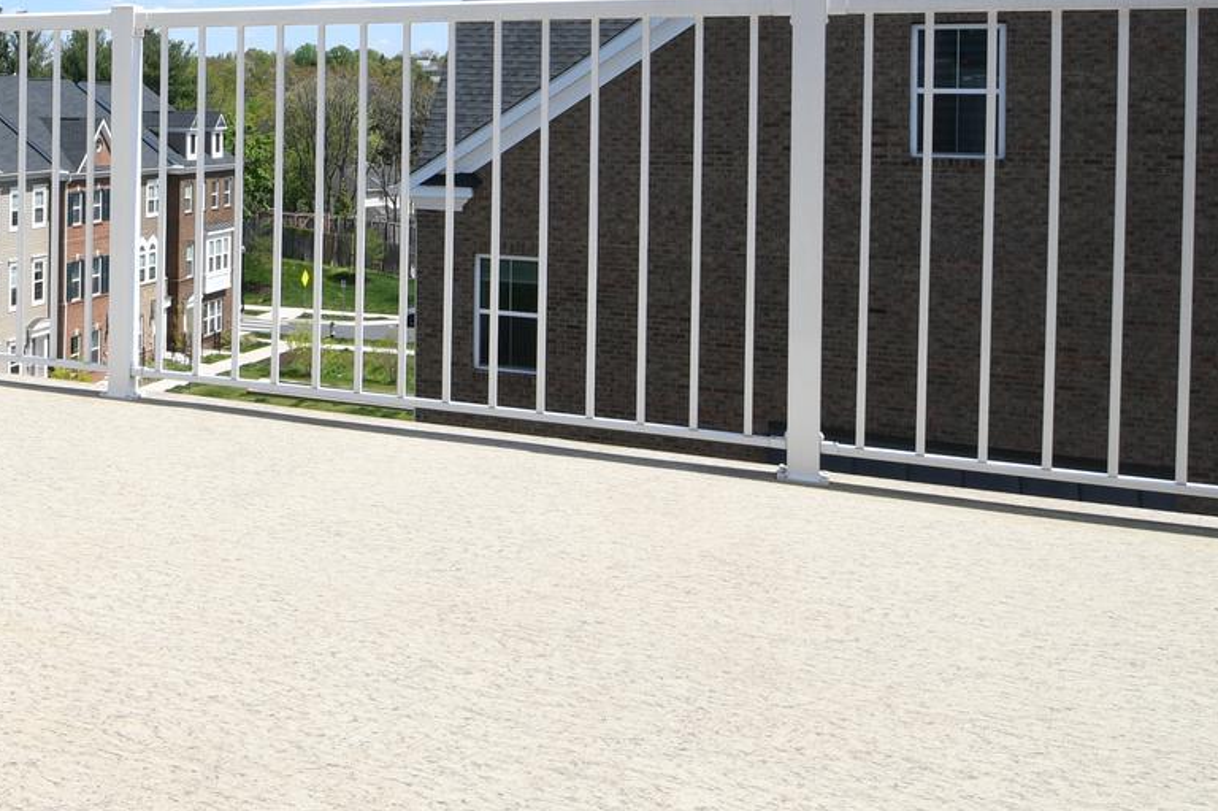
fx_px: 1352
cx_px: 16
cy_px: 91
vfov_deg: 31.9
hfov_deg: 42.3
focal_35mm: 40
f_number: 10
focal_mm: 10
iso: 125
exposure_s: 1/200
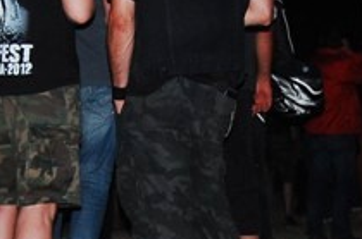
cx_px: 176
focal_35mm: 119
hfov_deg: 17.2
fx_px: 1194
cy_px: 244
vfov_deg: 11.3
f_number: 5
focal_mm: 26
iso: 800
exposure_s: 1/160
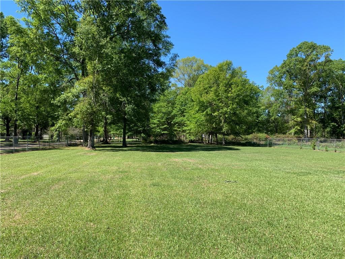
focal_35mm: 26
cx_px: 172
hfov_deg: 67.3
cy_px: 130
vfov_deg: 53.1
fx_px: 259
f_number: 1.8
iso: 25
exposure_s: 1/1176
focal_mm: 4.25
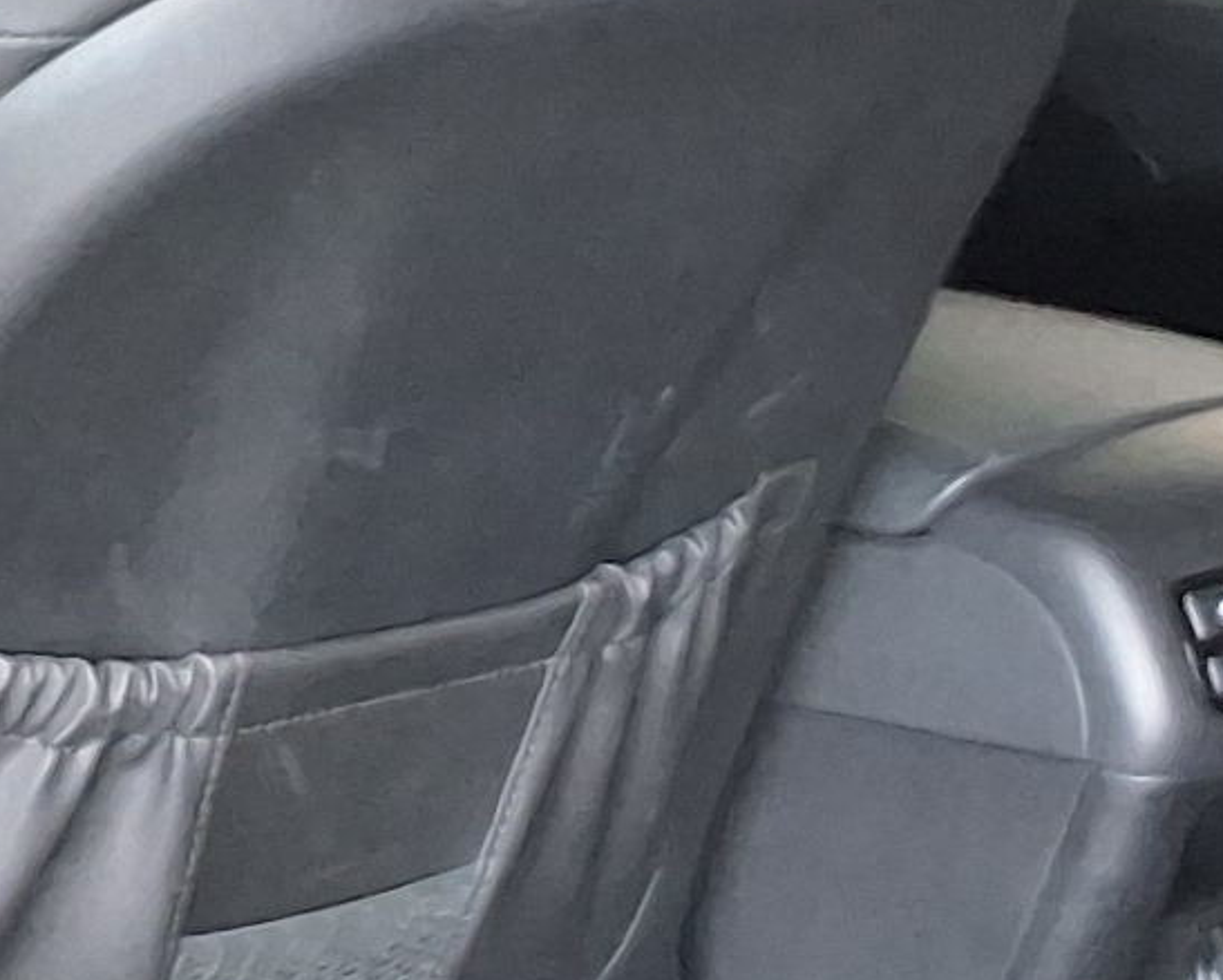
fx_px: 5902
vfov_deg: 9.5
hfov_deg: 11.6
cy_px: 311
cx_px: -179
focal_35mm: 163
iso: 50
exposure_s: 1/40
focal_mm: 2.91
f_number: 1.9
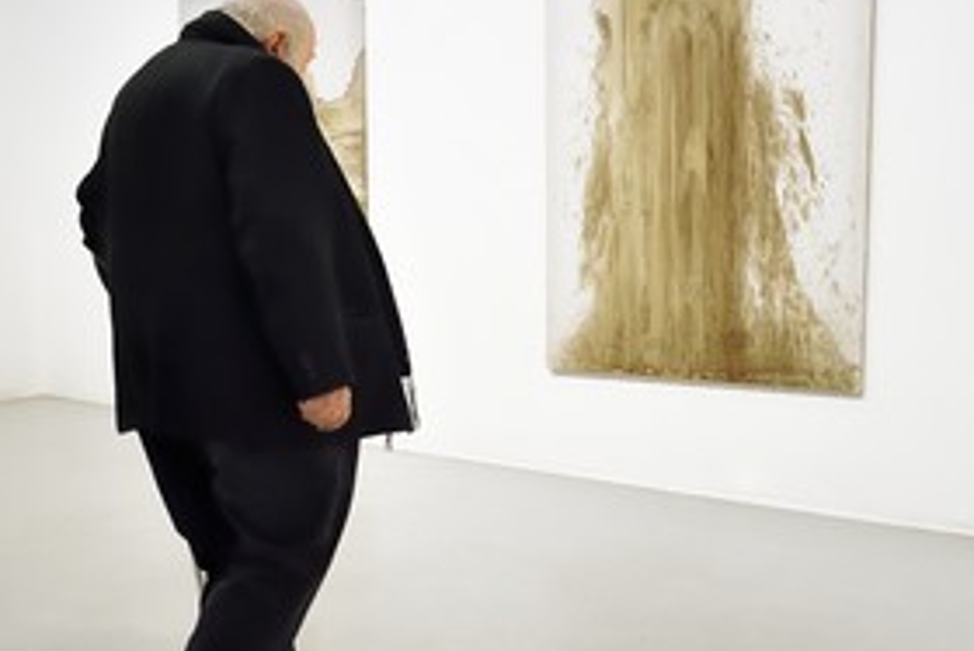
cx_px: 675
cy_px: 383
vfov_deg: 36.8
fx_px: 974
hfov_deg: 51.8
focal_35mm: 36
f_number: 6.3
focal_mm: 24
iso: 1600
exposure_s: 1/160
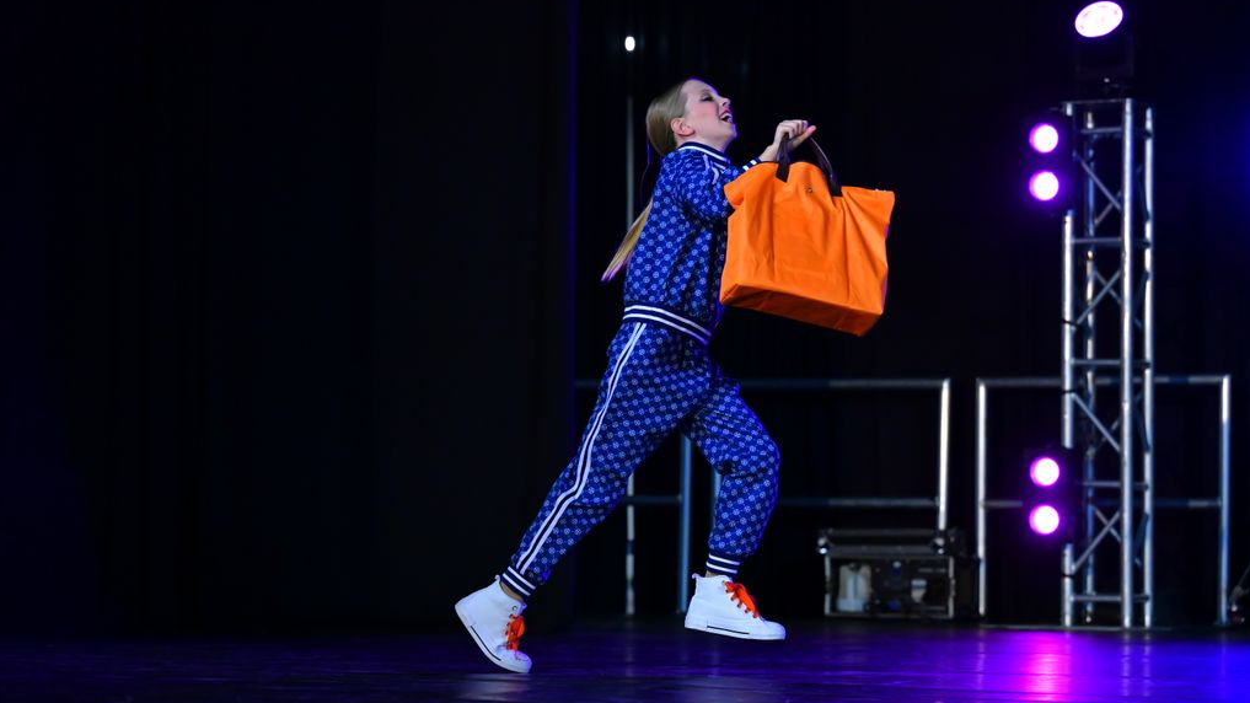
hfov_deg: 18.5
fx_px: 3845
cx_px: 626
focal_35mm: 116
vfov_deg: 10.4
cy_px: 346
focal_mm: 110
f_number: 4
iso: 5000
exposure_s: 1/800
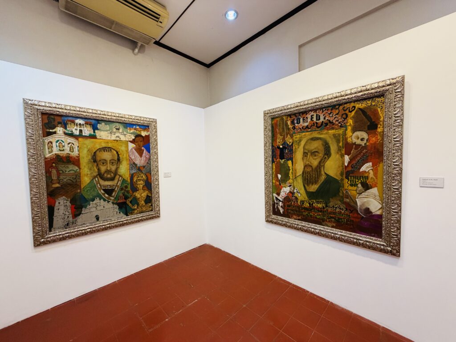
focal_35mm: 14
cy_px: 171
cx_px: 228
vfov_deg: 85.7
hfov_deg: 102.1
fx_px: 184
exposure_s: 1/60
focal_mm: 2.22
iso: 250
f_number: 2.2
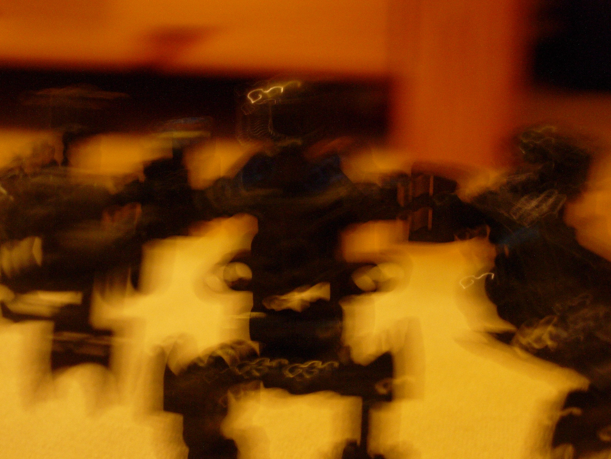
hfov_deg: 23.8
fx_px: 1447
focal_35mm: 82
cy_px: 230
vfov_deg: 18.0
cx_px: 306
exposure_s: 1/2.1
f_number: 4
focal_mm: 17
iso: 200
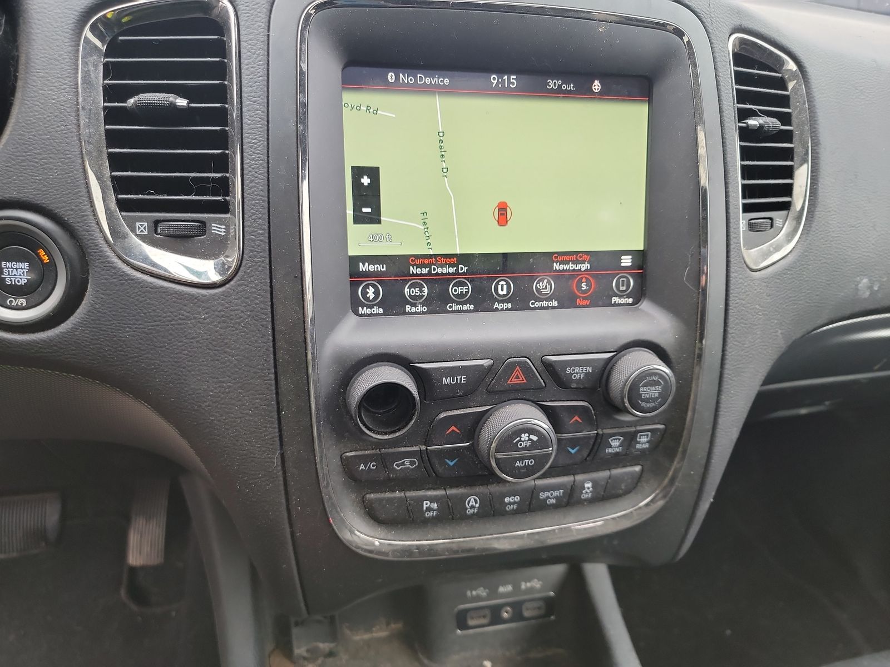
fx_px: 617
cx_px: 445
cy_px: 334
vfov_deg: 56.8
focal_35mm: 24
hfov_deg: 71.6
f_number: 1.8
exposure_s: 1/59
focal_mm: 6.7
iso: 354
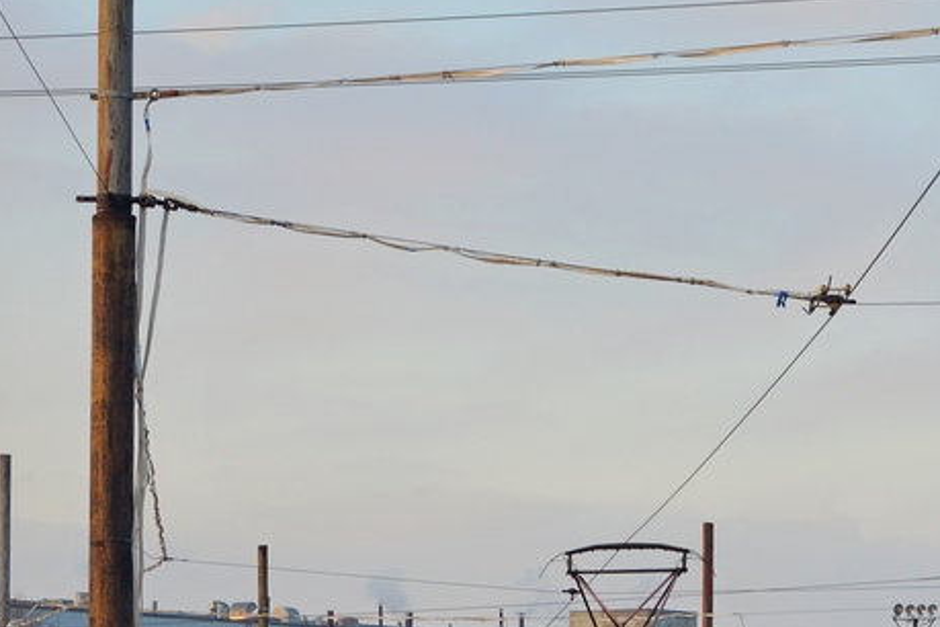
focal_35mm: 176
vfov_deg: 7.8
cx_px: 946
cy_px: 512
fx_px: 4603
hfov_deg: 11.5
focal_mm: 45
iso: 140
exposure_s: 1/125
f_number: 5.6
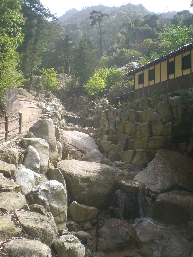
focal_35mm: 38
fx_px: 282
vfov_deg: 49.0
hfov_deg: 37.7
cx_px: 96
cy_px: 128
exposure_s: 1/160
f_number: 4.4
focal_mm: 6.3
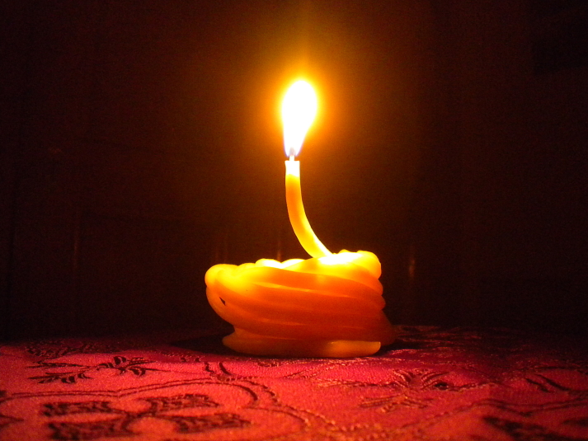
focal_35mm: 36
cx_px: 299
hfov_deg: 51.3
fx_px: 612
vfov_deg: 39.7
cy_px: 217
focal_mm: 6.3
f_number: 3.1
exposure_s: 1/8.8
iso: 649
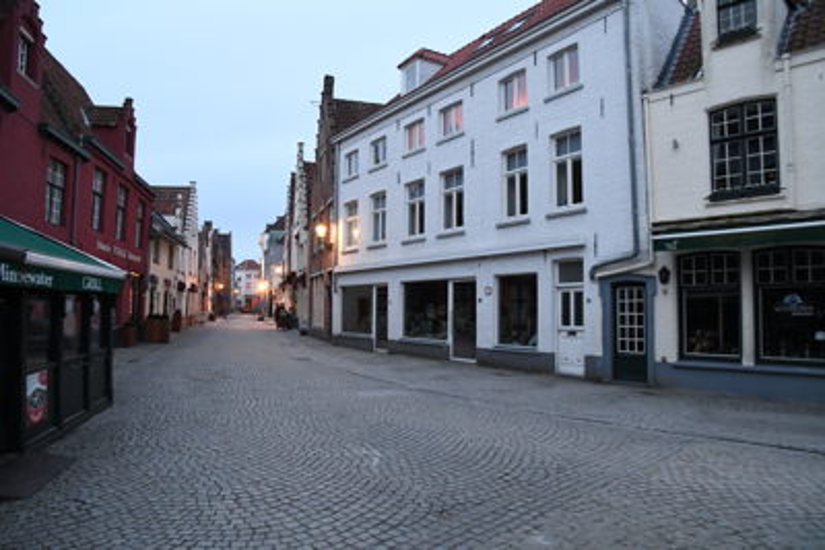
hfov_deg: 73.7
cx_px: 412
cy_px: 275
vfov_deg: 53.2
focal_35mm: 24
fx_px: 550
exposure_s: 1/60
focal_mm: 16
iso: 5000
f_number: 5
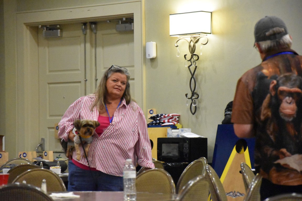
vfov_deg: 8.7
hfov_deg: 13.0
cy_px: 100
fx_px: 1321
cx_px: 151
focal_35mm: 158
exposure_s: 1/125
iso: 11400
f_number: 5.6
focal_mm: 105
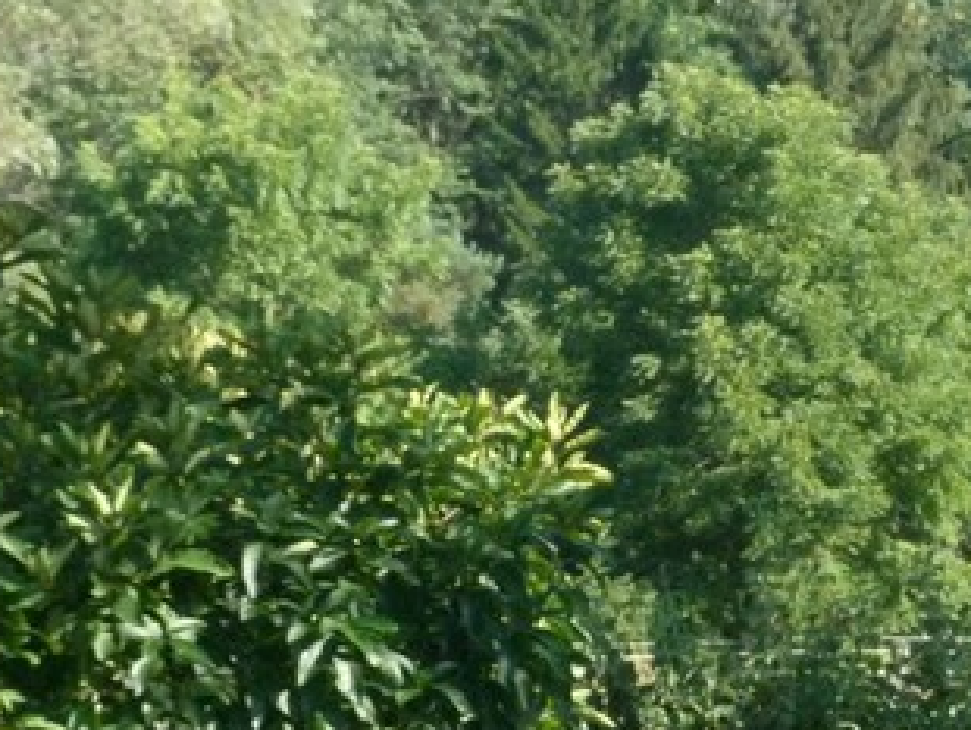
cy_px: 890
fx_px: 8983
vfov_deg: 4.6
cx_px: 1156
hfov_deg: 6.2
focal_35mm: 320
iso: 400
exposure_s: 1/400
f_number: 5.6
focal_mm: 17.5
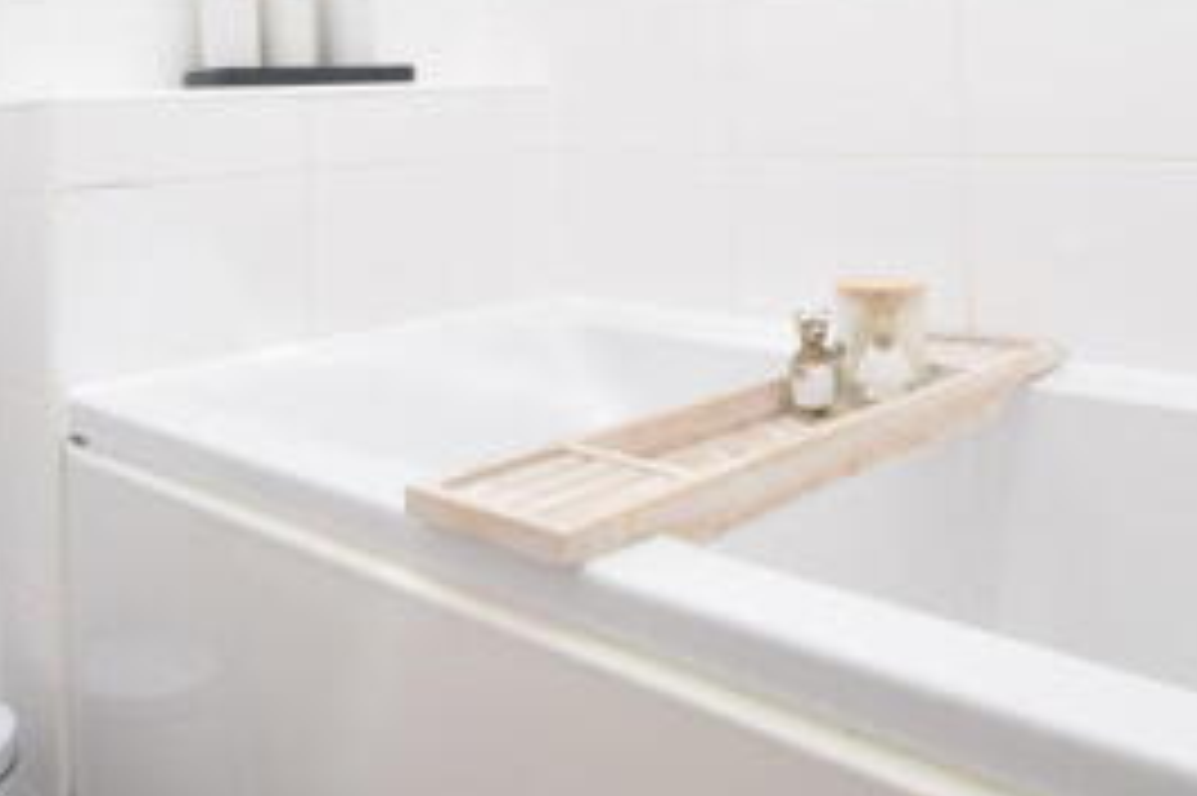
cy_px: 92
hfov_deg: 51.7
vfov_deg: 34.1
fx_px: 1229
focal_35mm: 37
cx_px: 511
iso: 400
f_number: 5.6
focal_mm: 10
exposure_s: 1/125
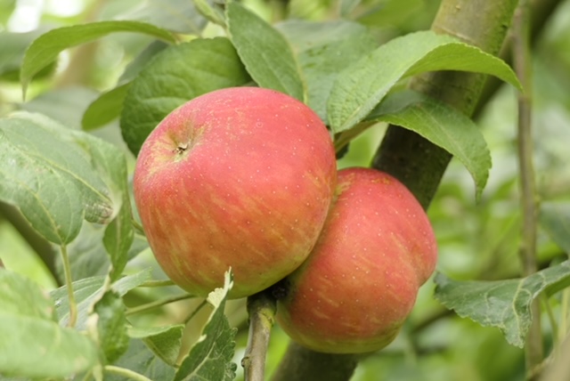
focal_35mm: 130
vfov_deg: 10.6
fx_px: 2060
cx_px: 285
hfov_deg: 15.8
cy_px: 190
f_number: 4.2
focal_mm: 47.4
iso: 400
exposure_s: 1/80
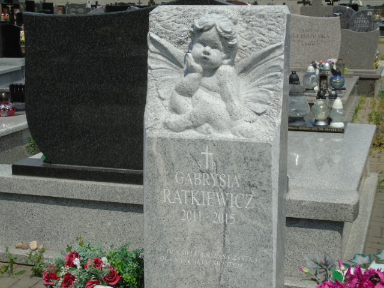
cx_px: 192
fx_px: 688
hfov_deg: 31.2
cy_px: 144
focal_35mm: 62
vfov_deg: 23.7
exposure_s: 1/1000
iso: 80
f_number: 4.7
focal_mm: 11
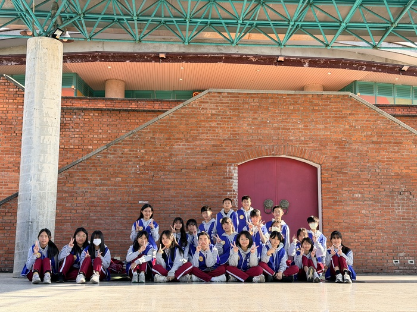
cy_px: 156
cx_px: 208
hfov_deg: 39.7
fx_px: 578
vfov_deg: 30.3
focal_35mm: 48
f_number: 1.78
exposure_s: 1/693
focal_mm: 6.76
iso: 80
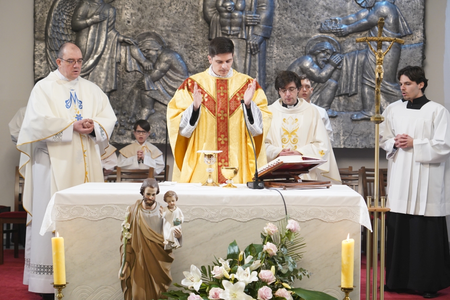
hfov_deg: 28.4
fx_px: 888
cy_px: 150
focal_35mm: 71
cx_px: 225
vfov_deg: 19.2
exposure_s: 1/125
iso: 2500
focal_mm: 71
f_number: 4
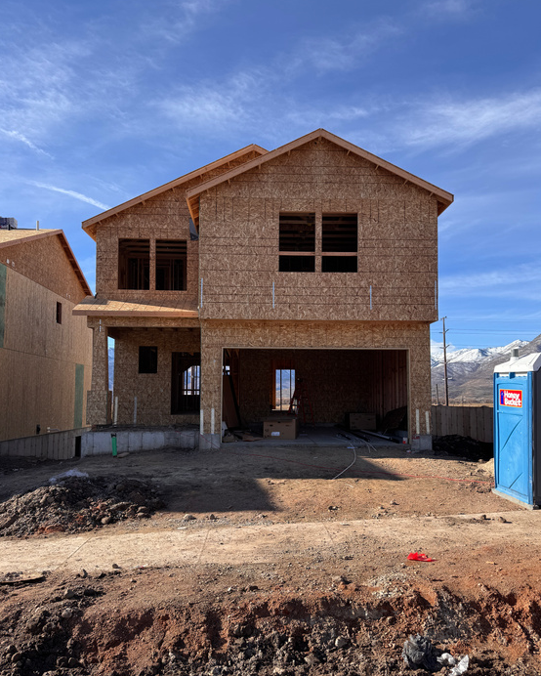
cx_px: 269
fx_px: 520
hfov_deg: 55.0
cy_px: 360
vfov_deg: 65.9
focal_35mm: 26
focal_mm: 6.76
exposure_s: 1/2959
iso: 80
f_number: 1.78
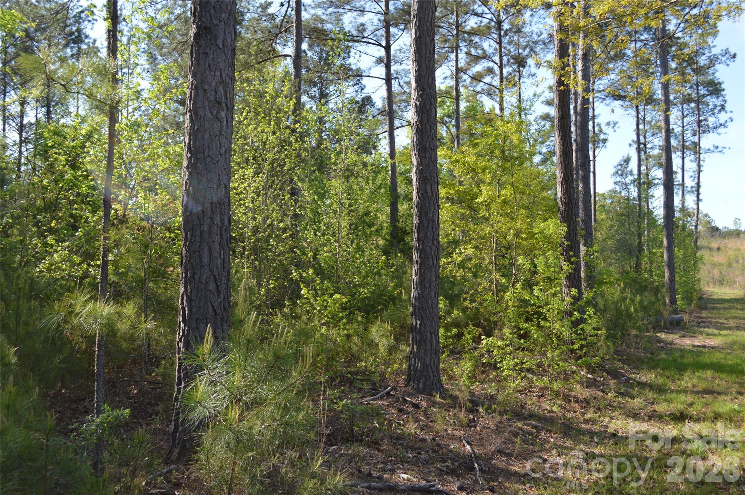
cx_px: 372
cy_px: 248
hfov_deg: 57.3
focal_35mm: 33
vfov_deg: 39.9
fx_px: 682
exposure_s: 1/160
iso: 100
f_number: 6.3
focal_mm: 22
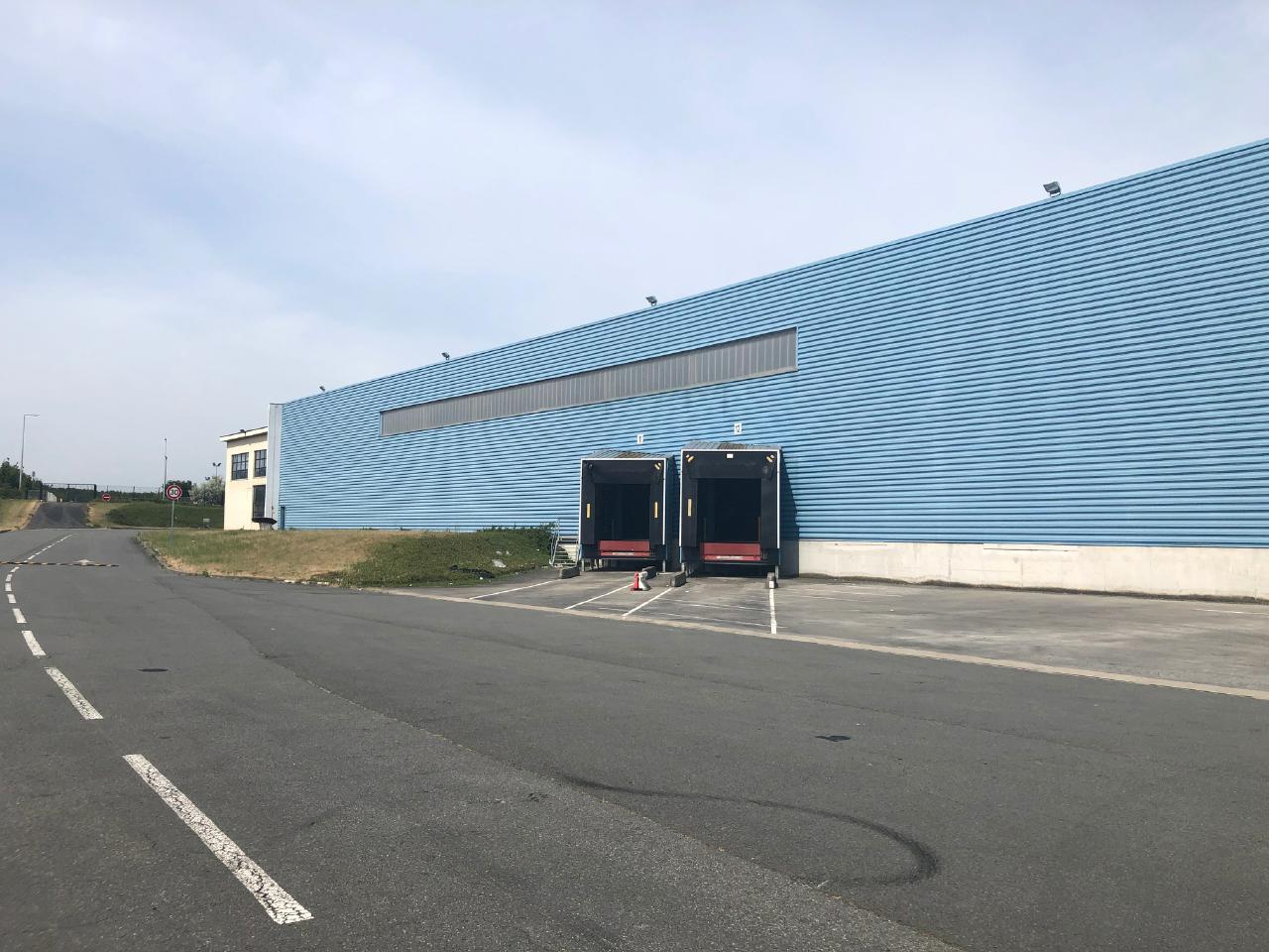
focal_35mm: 28
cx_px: 634
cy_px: 476
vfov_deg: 49.7
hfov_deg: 63.4
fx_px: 1026
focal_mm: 3.99
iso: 25
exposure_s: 1/3436
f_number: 1.8
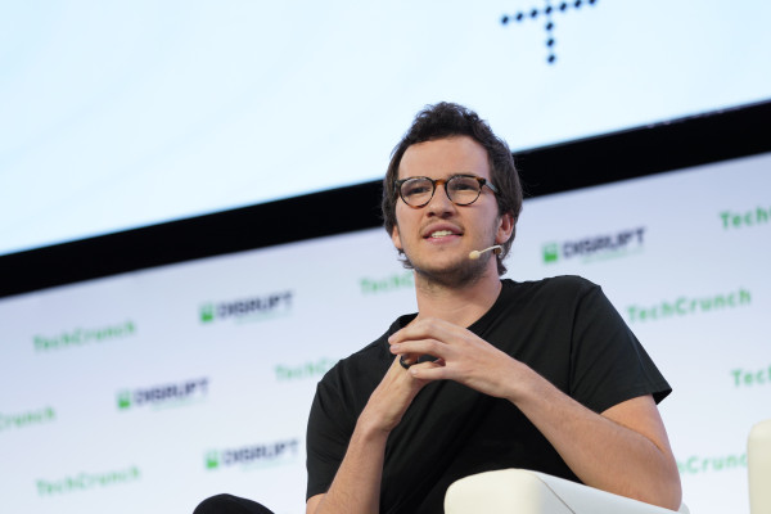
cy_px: 257
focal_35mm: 181
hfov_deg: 11.4
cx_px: 386
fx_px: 3876
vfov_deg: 7.6
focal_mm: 181
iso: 1600
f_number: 5.6
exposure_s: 1/320
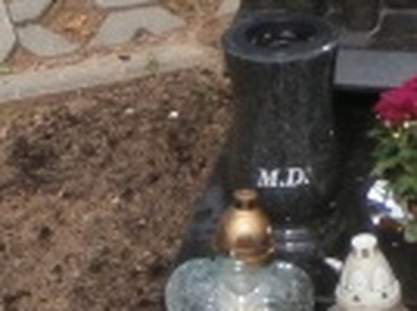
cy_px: -173
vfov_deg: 8.0
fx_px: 2189
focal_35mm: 182
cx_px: 218
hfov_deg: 10.9
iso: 100
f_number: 3.9
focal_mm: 6.67
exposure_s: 1/800
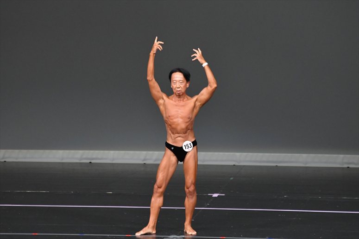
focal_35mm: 315
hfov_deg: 6.5
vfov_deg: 4.4
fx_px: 3140
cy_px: 120
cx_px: 180
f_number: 5.6
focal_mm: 210
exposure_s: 1/400
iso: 4000
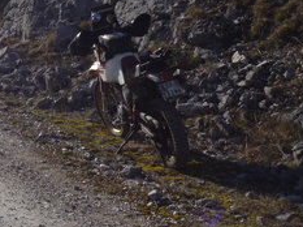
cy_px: 7
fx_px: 699
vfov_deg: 18.0
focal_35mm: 80
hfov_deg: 22.4
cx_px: -70
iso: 80
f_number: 3.5
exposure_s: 1/640
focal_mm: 5.5
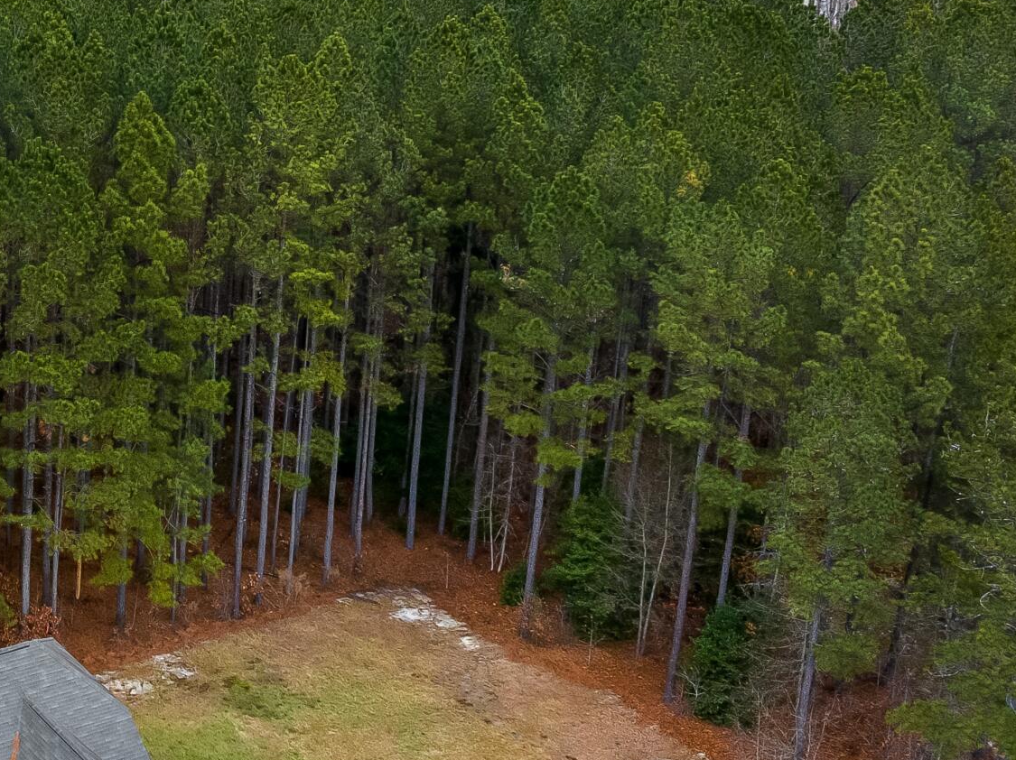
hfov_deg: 28.3
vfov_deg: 22.9
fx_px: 1877
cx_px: -24
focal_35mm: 64
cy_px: 336
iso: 100
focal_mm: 12.29
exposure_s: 1/13
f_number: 8
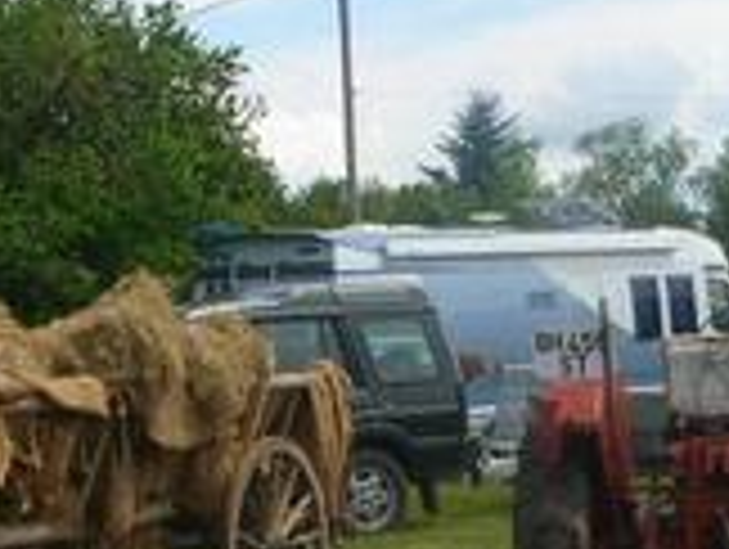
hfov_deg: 14.2
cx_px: 603
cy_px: 436
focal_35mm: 138
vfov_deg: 10.7
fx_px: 2911
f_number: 5.6
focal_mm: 5.8
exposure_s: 1/280
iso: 50
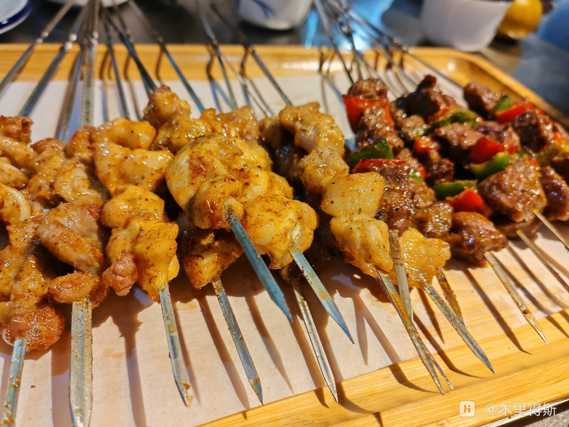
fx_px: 444
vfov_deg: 51.4
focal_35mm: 27
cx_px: 284
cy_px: 214
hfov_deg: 65.3
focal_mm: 5.52
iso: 250
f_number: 1.9
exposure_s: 1/100
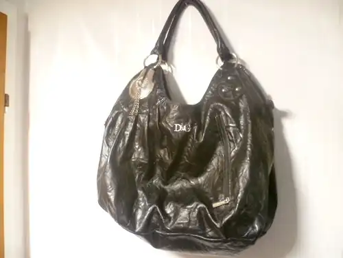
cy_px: 129
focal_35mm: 28
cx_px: 172
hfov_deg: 63.4
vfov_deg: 49.7
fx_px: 277
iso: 400
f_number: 2.8
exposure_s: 1/15
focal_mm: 5
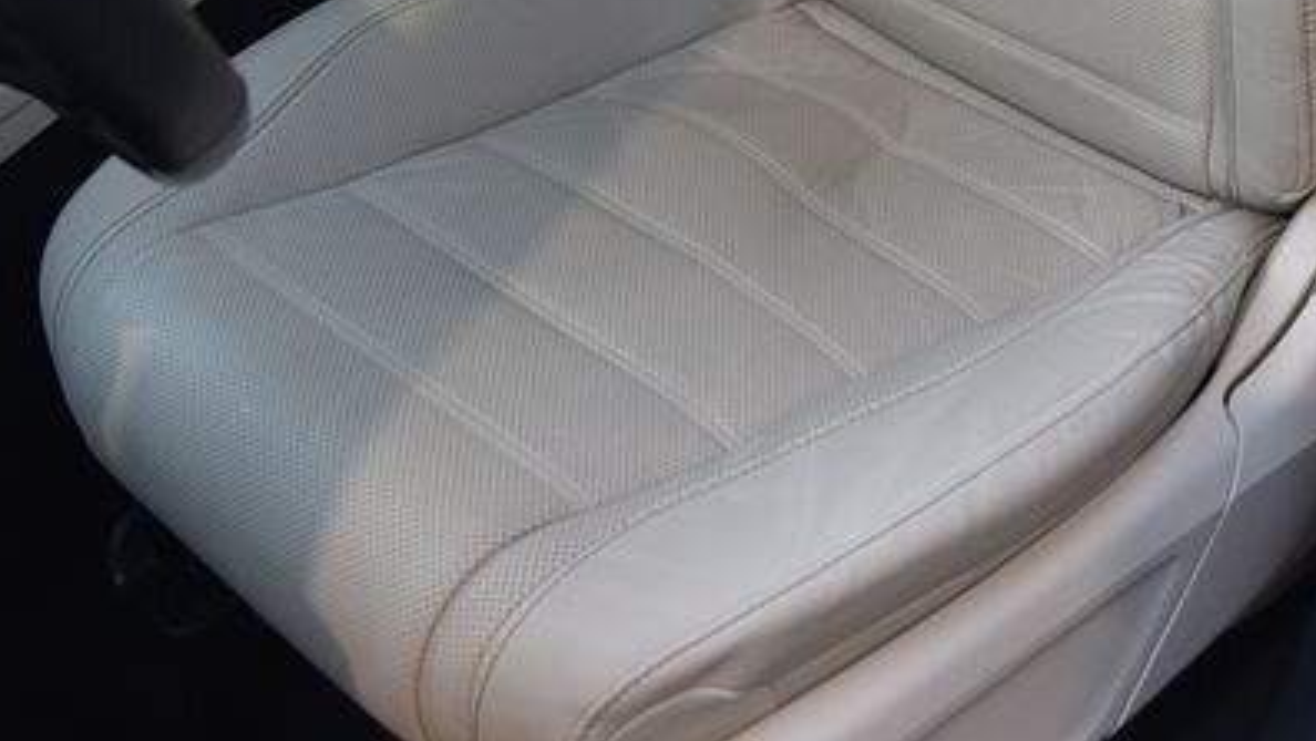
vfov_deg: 17.5
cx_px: 950
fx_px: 2269
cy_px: -193
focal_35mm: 65
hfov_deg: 31.9
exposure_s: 1/40
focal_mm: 24
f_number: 4
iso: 500
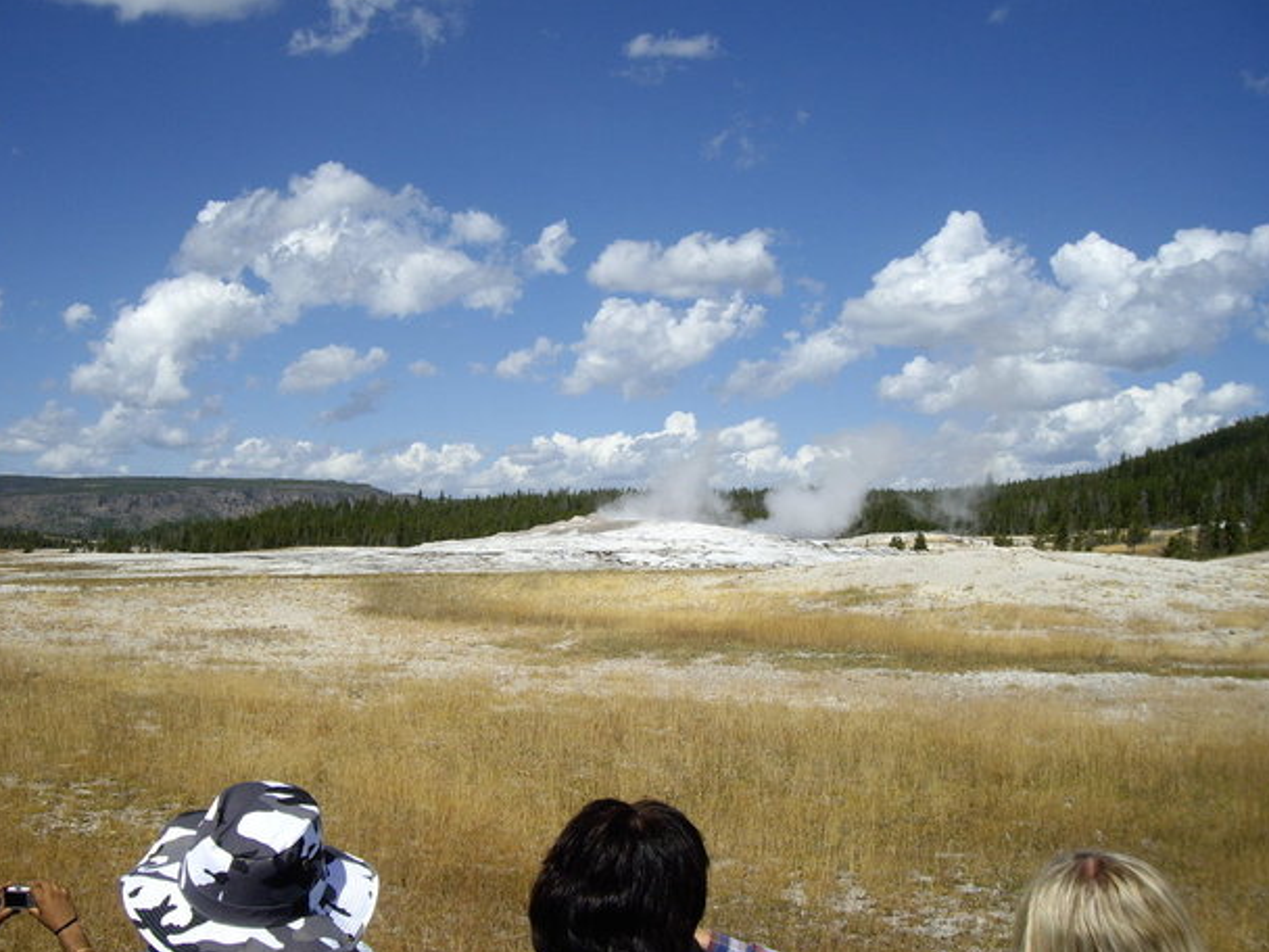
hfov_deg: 46.8
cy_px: 461
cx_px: 614
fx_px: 1466
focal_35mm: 40
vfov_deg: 36.0
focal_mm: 6.2
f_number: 4.3
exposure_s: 1/640
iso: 50
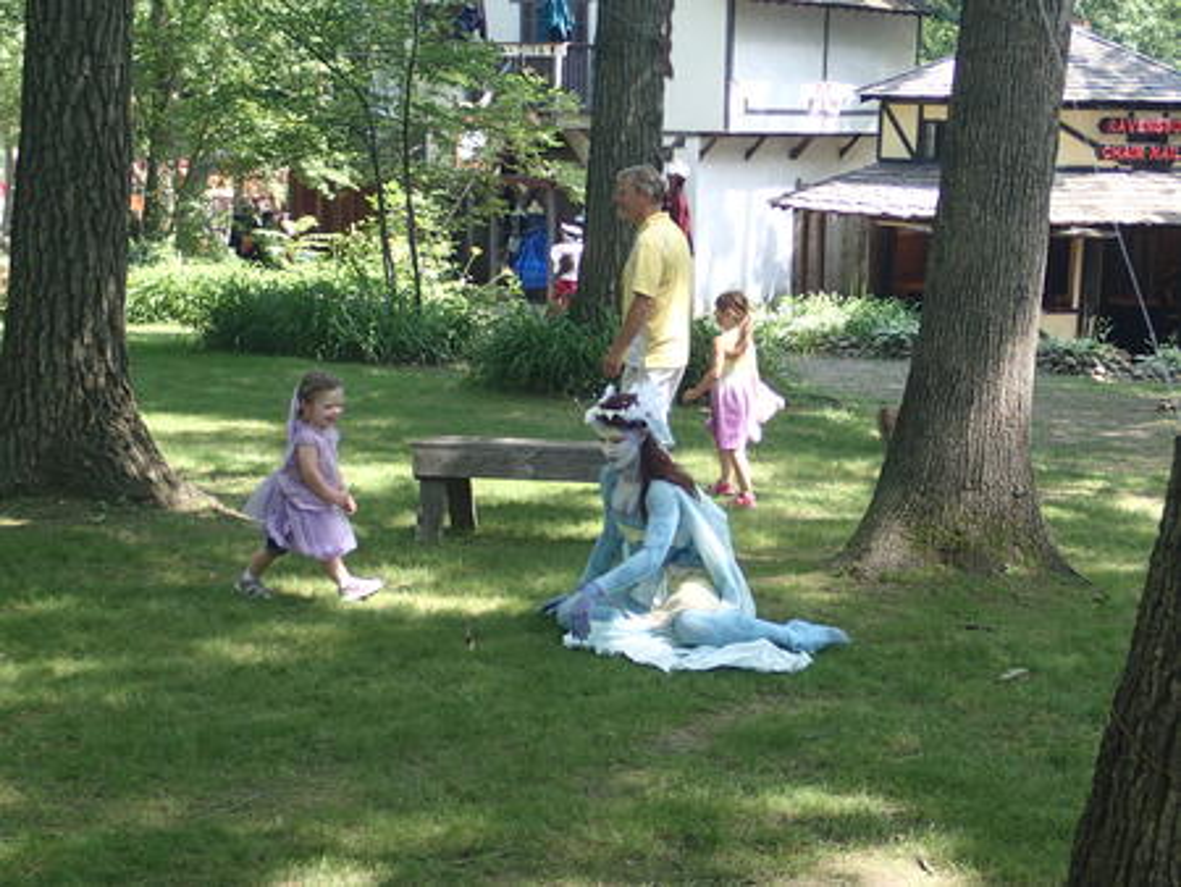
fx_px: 1809
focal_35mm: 53
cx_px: 590
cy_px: 444
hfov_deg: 36.2
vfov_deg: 27.5
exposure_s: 1/100
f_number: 3.4
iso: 125
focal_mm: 9.6
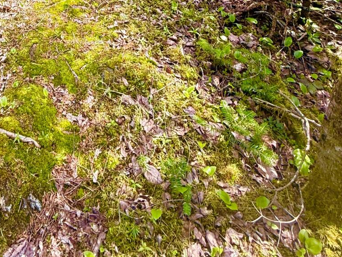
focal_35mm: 37
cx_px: 52
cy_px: -131
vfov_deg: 27.0
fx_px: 366
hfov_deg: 46.5
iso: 80
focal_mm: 2.22
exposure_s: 1/99
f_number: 2.2
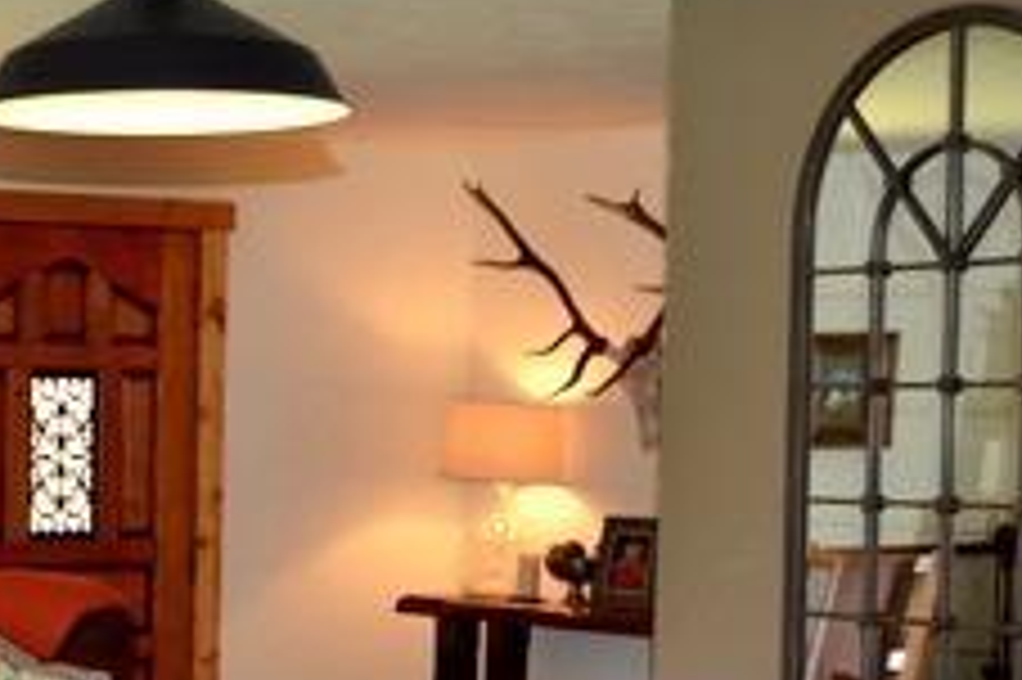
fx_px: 2763
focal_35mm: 97
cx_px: -203
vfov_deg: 13.8
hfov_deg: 19.7
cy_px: 682
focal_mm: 23
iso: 400
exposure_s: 1/60
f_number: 4
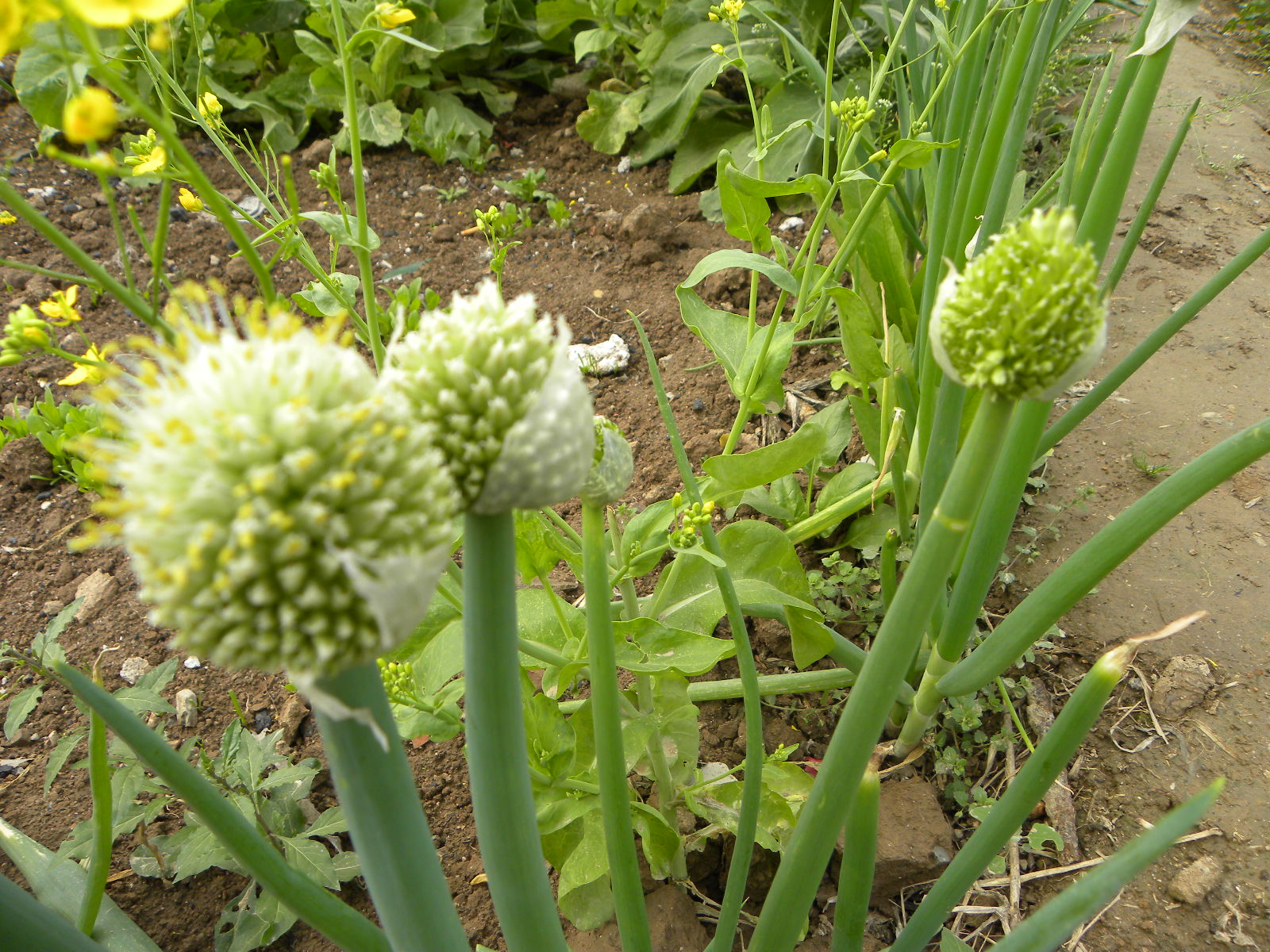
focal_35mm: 26
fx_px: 954
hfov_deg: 67.3
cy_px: 476
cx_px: 635
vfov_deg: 53.1
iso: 64
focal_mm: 4.6
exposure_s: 1/140
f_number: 3.5
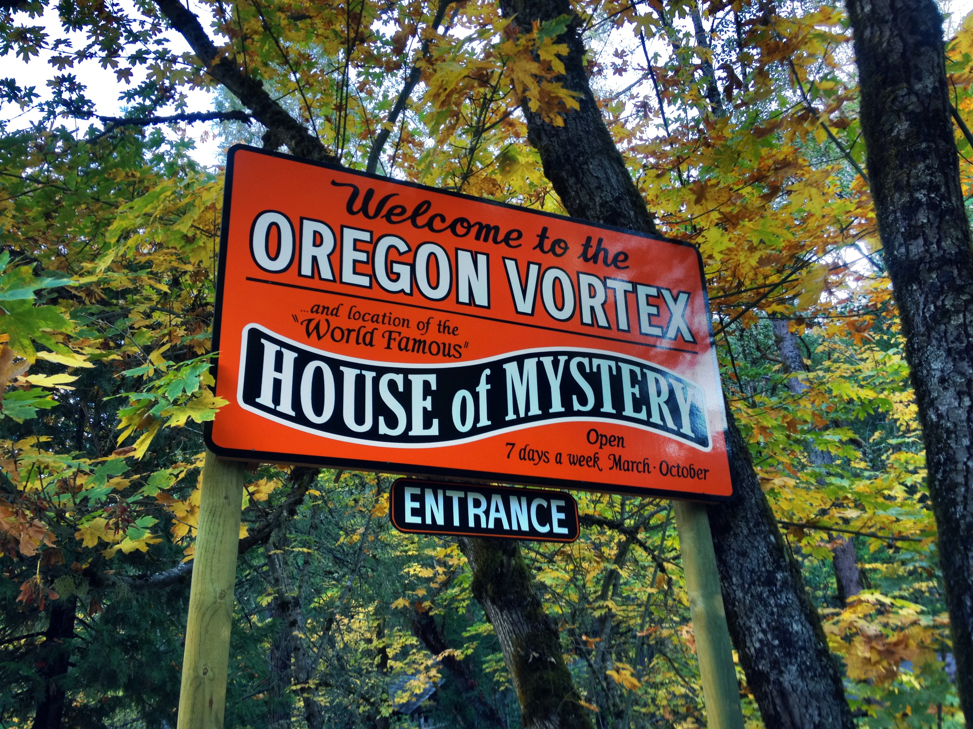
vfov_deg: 40.7
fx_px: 984
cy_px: 364
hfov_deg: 52.6
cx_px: 486
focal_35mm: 35
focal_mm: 4.28
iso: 100
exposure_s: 1/120
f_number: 2.4
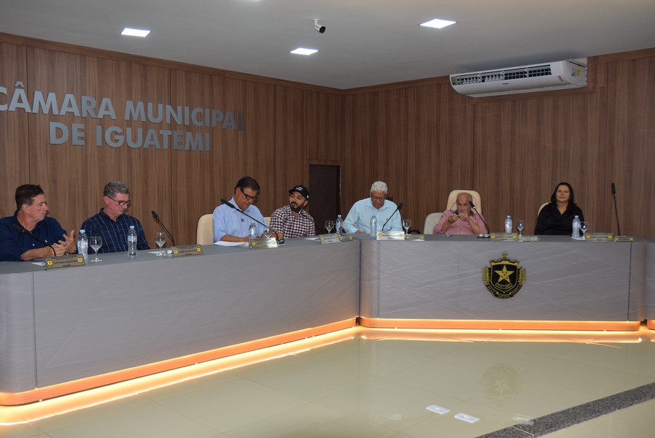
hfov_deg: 53.1
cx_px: 328
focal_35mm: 36
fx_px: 655
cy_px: 219
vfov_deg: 36.9
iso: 800
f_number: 5.6
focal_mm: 24
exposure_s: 1/125
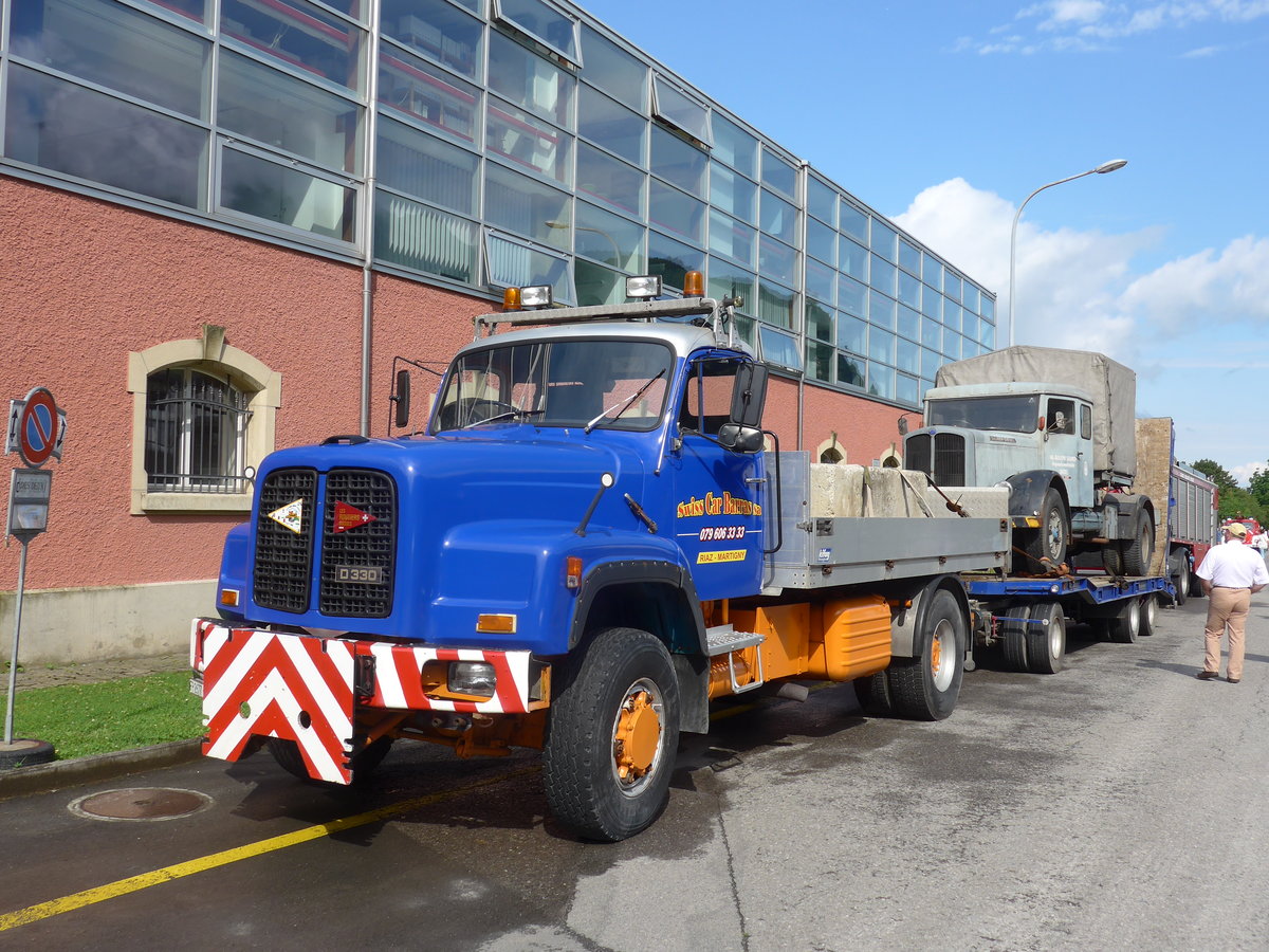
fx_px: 1246
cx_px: 634
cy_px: 476
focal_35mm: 34
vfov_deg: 41.8
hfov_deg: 54.0
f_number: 2.8
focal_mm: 7
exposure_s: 1/1000
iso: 80
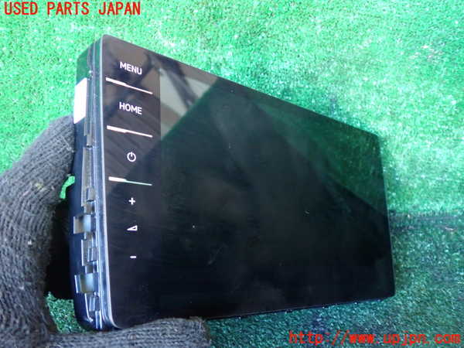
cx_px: 232
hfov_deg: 60.0
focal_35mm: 30
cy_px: 174
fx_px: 402
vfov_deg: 46.8
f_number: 2.3
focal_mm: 5.4
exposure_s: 1/30
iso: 800
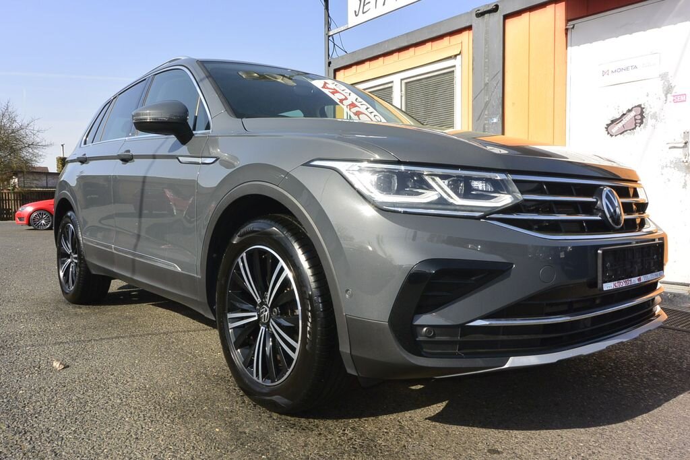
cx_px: 345
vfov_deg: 47.9
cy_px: 230
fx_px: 518
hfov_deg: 67.4
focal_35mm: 27
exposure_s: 1/250
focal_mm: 10
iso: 160
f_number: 9
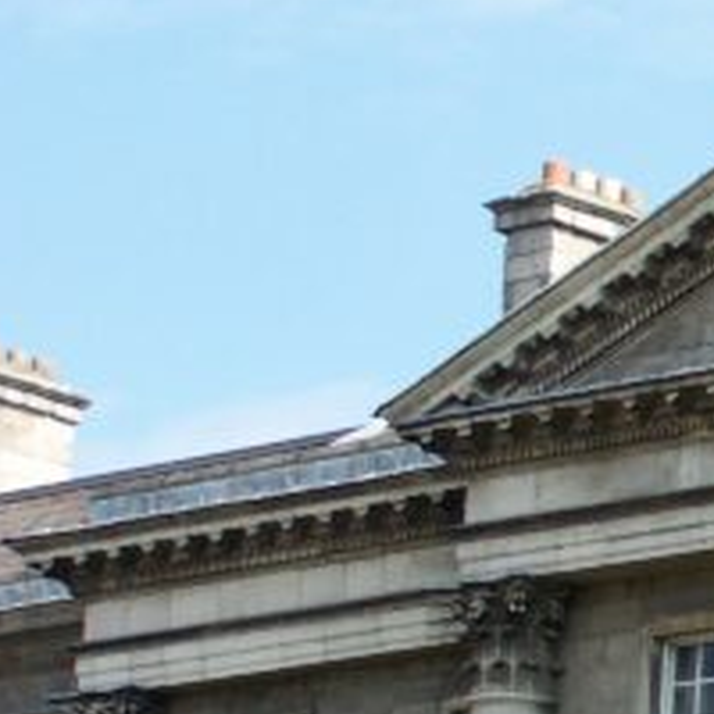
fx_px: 5554
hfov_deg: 7.1
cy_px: 428
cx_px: 1335
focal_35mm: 238
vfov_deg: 7.4
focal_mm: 11.6
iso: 64
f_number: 3.2
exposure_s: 1/500
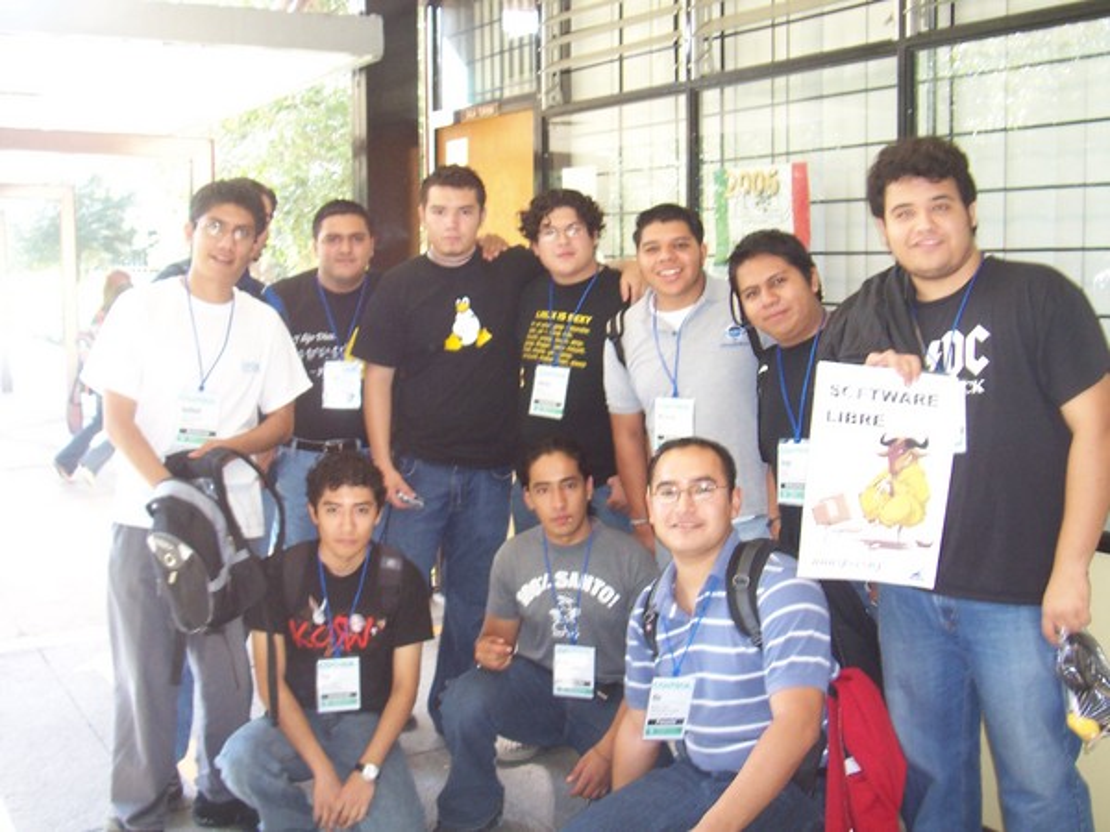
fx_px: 1186
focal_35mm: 37
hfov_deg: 50.1
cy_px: 416
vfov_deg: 38.7
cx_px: 555
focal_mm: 5.6
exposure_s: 1/60
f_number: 2.8
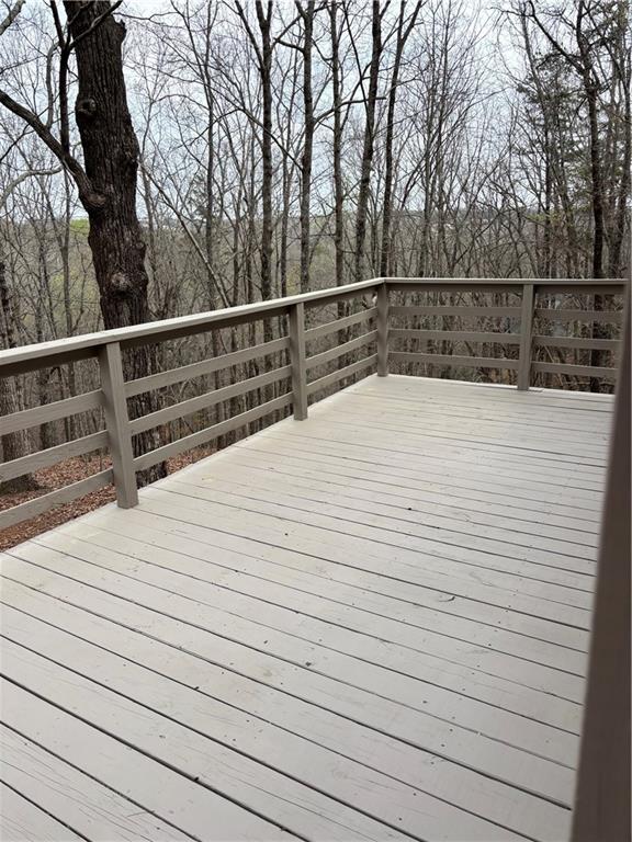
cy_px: 421
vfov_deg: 67.3
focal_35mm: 26
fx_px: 633
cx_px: 316
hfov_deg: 53.1
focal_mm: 5.96
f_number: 1.6
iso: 50
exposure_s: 1/1328
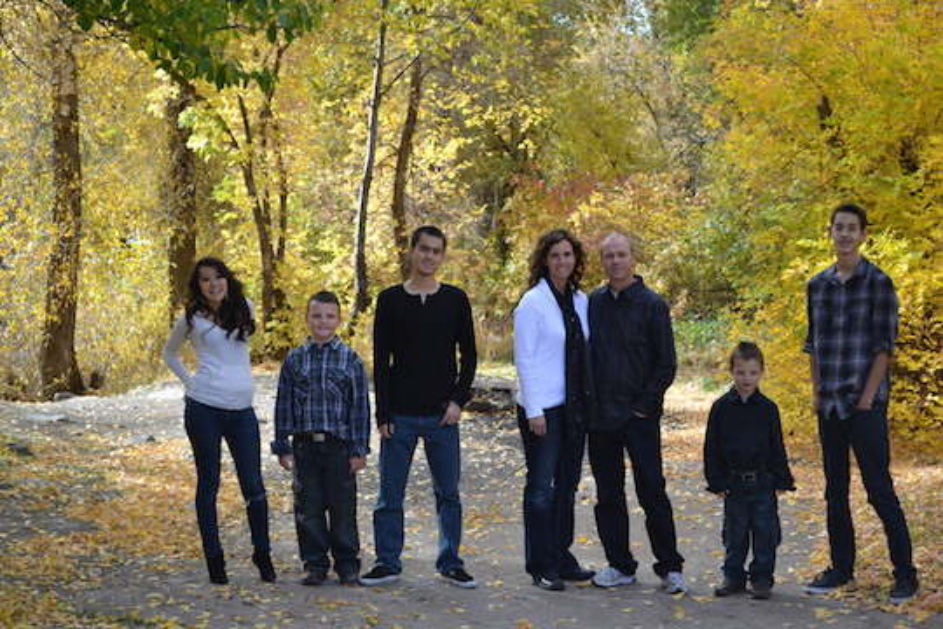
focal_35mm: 57
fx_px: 1493
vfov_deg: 23.8
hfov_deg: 35.1
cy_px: 314
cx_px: 472
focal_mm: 38
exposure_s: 1/125
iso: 140
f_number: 5.6
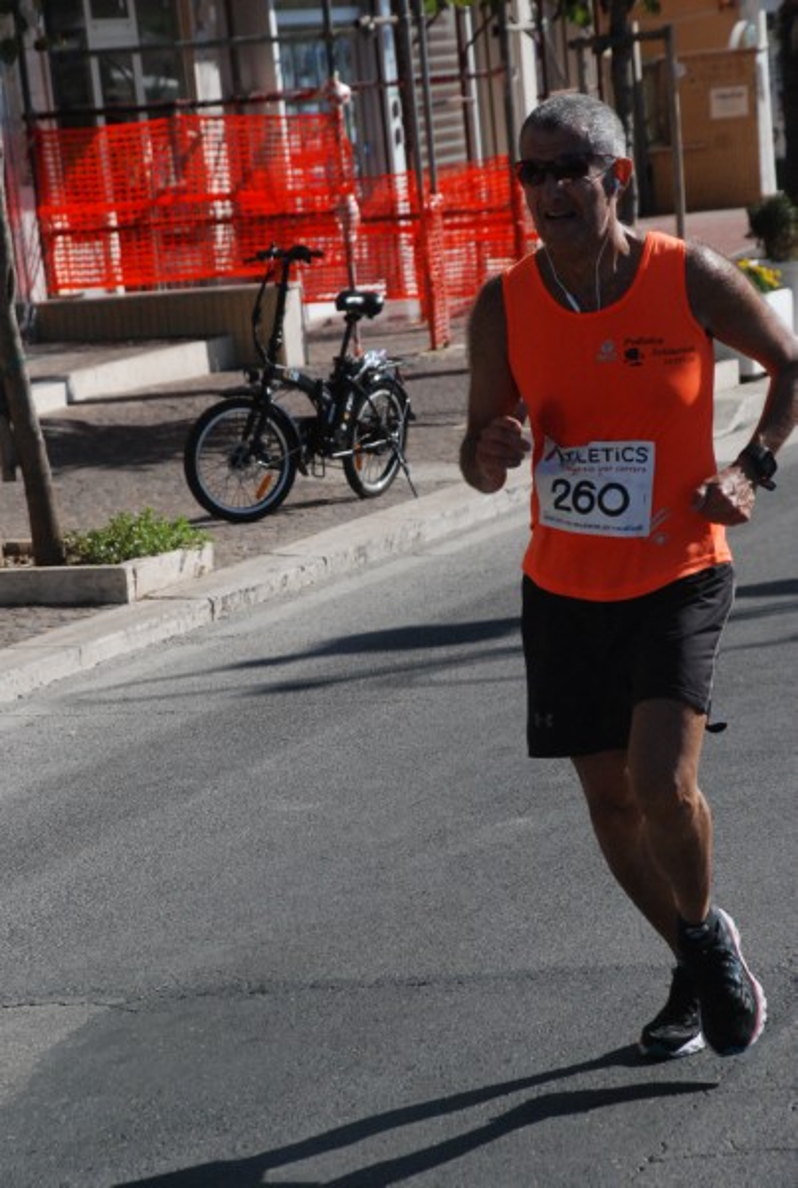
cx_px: 399
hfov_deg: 9.7
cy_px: 594
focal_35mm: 142
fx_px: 4713
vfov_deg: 14.4
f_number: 8
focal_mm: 95
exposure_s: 1/2000
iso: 1000
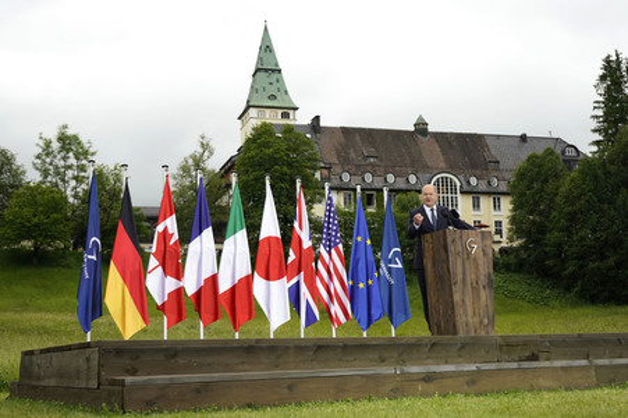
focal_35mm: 43
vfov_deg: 31.1
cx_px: 314
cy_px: 209
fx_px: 750
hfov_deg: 45.5
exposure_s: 1/800
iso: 1000
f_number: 4.5
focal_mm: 43
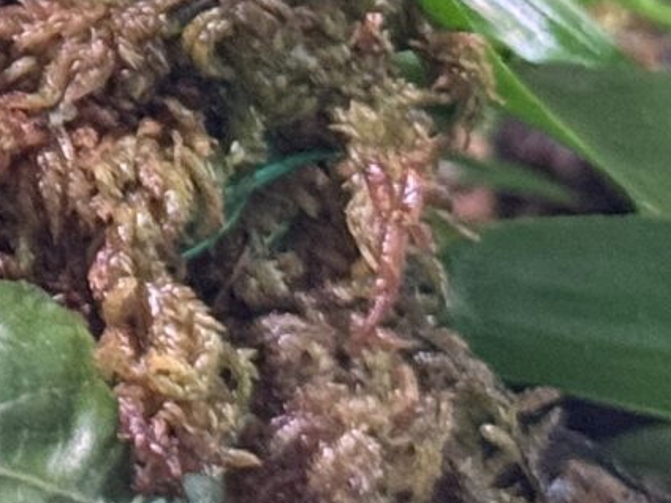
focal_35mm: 290
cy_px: -435
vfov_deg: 5.1
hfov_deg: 6.4
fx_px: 5621
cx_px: -1060
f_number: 1.78
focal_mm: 6.76
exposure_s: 1/37
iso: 320
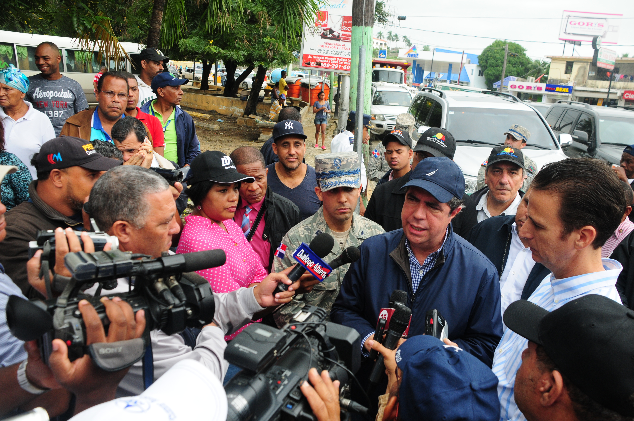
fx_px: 475
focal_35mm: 27
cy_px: 210
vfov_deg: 47.8
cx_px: 317
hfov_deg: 67.4
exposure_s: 1/160
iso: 500
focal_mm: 18
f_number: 6.3
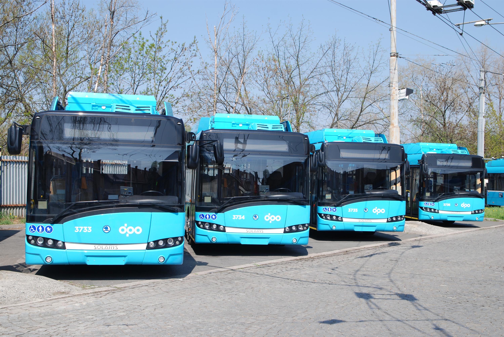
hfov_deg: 41.1
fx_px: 673
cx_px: 252
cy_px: 168
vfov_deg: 28.1
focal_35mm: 48
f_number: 8
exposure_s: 1/200
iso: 100
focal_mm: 32
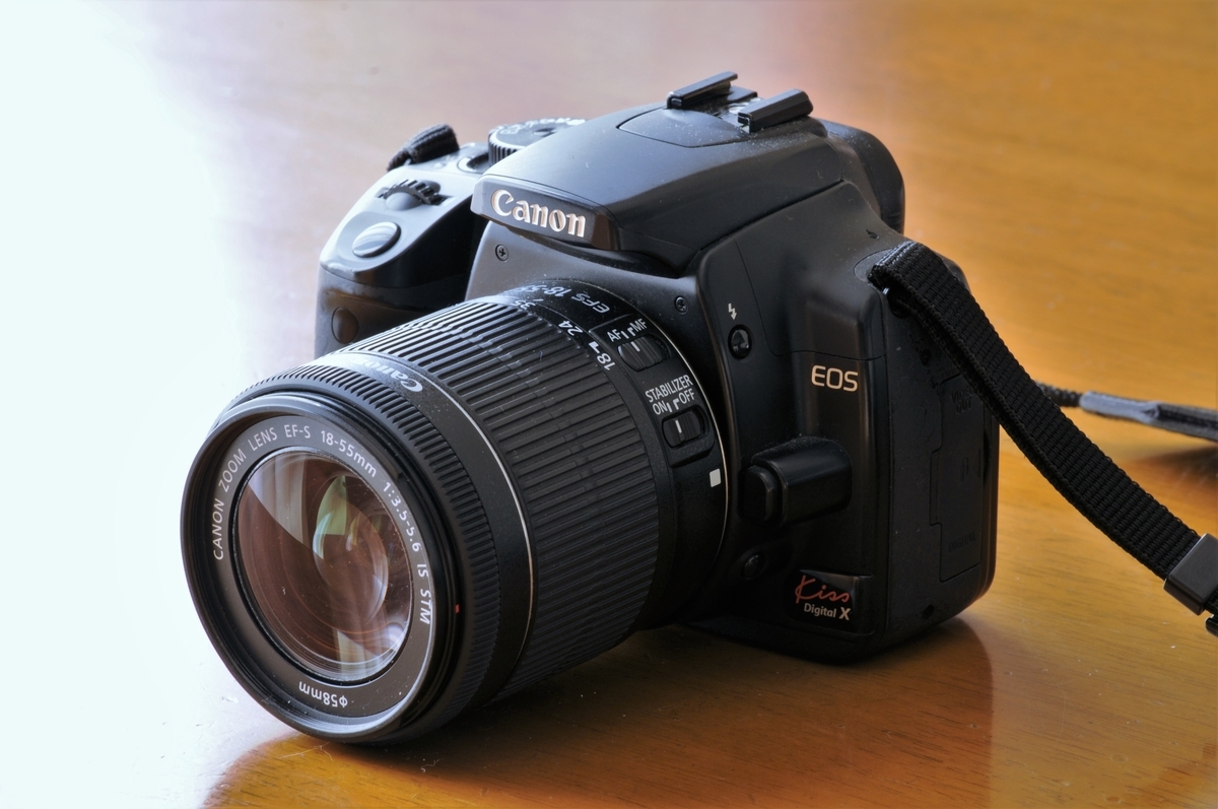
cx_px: 609
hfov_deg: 11.8
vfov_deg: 7.9
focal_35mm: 174
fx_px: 5880
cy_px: 404
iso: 200
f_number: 16
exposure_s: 1/2
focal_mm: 116
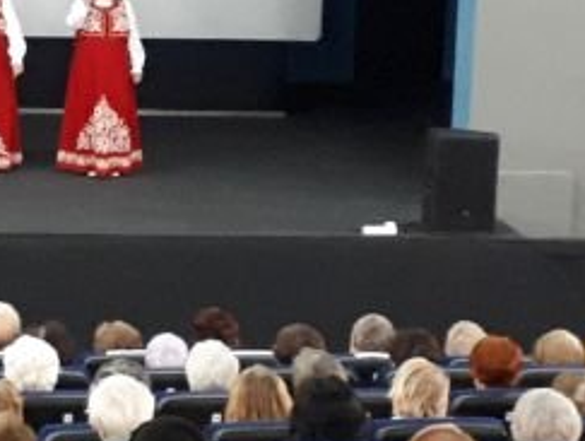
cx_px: 65
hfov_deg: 26.5
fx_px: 1202
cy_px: 147
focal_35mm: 71
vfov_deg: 20.7
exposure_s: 1/17
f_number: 1.9
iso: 500
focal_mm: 3.6
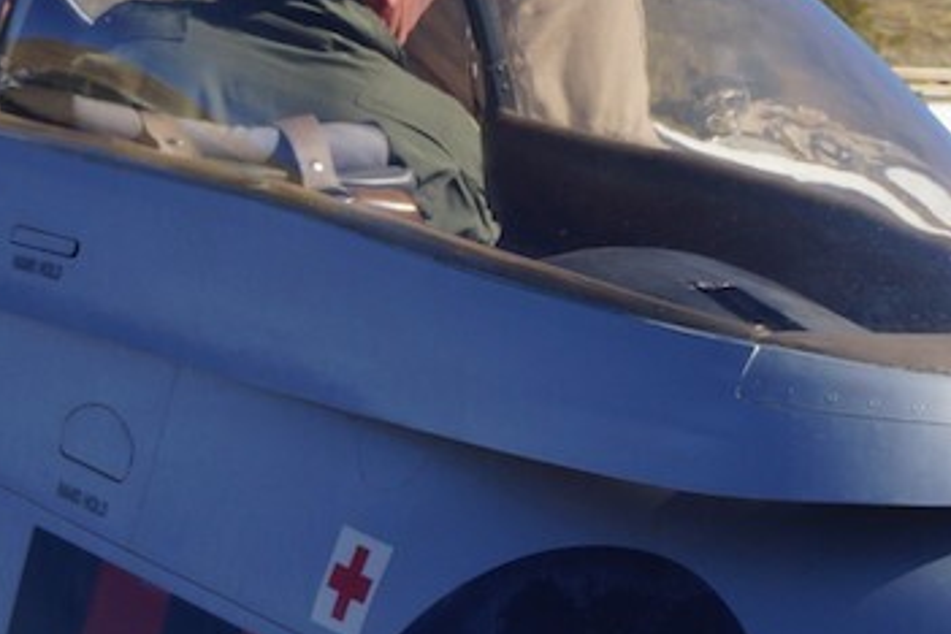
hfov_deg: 6.3
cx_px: 607
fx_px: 8664
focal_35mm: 328
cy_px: 213
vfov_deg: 4.2
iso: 100
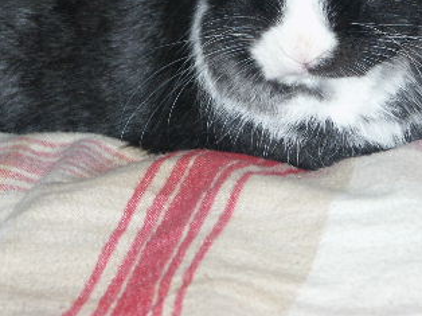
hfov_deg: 6.6
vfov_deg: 4.9
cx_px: 169
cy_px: -5
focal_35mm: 302
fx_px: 3679
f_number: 3.5
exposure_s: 1/125
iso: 200
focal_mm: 37.42
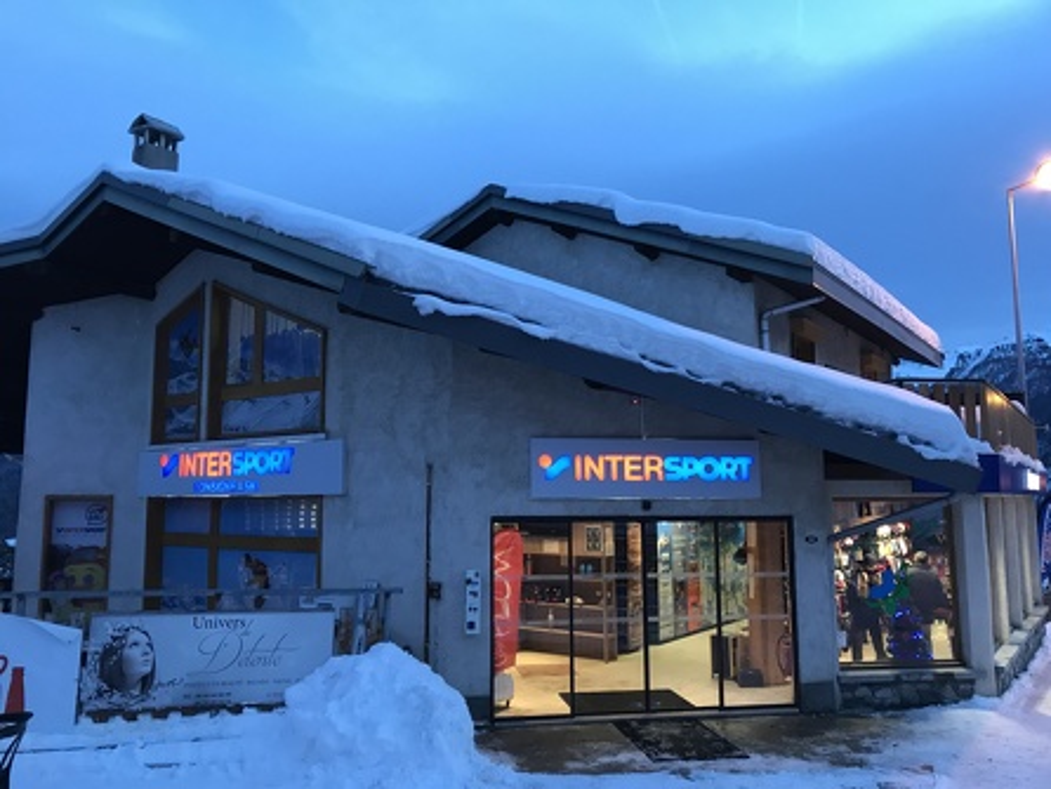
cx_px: 526
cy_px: 394
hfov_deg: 63.4
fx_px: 851
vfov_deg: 49.8
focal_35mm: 28
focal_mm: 3.99
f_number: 1.8
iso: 64
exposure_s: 1/17
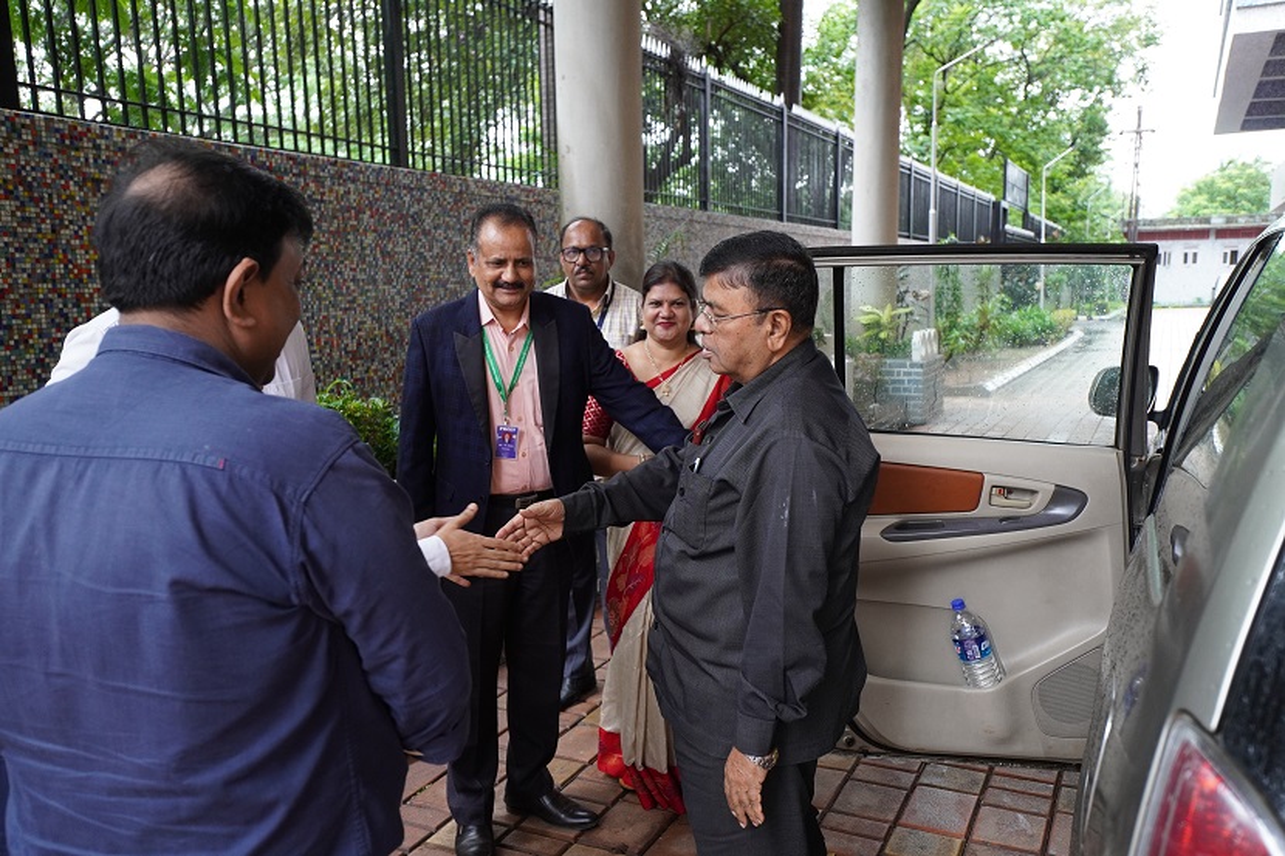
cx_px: 642
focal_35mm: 30
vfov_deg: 43.6
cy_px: 428
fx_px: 1071
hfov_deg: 61.9
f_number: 2.8
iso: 640
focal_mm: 20
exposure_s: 1/125
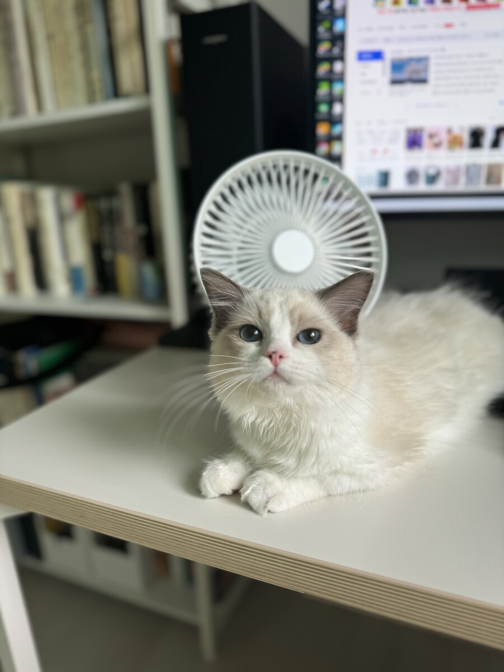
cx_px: 252
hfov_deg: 56.8
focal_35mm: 24
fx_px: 466
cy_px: 336
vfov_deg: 71.6
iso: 64
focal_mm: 6.76
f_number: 1.78
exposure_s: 1/135
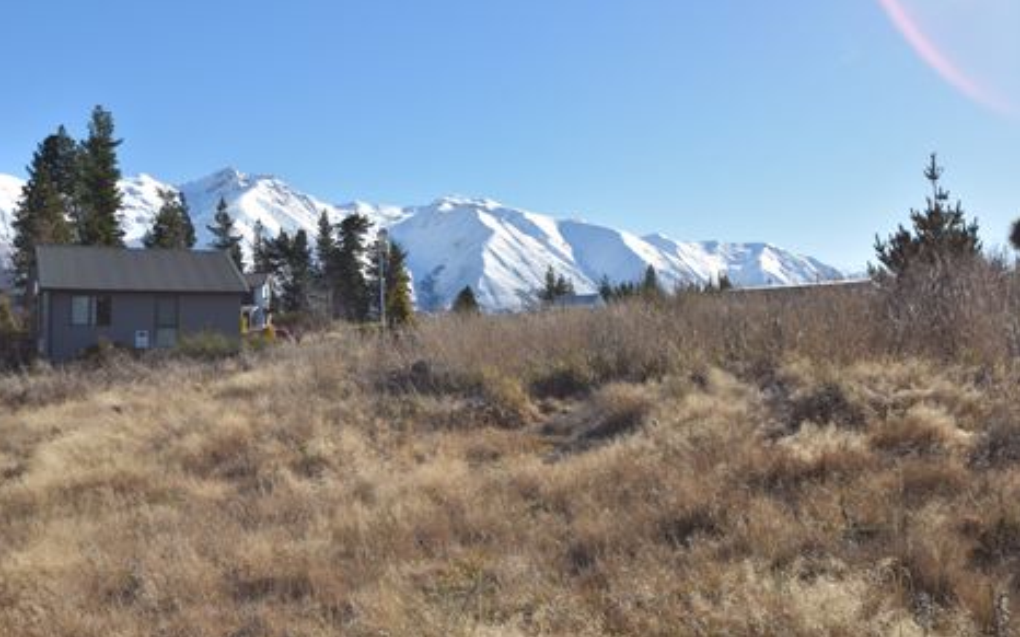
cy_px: 305
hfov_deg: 52.8
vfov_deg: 34.4
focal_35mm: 37
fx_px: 1028
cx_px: 508
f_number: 11
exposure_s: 1/200
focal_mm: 24
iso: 100
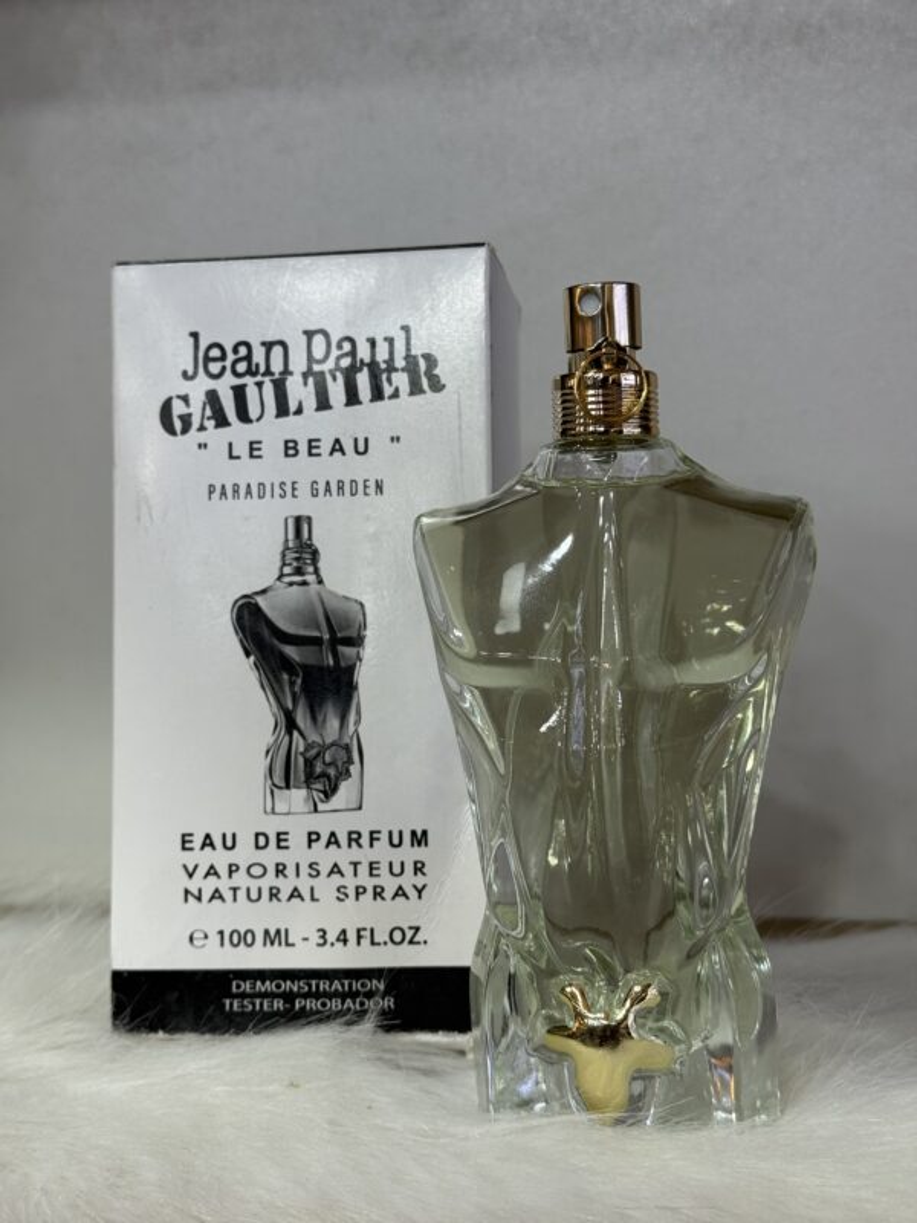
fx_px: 1695
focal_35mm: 48
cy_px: 612
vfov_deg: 39.7
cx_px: 458
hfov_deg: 30.3
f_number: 1.78
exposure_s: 1/100
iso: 64
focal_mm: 6.76
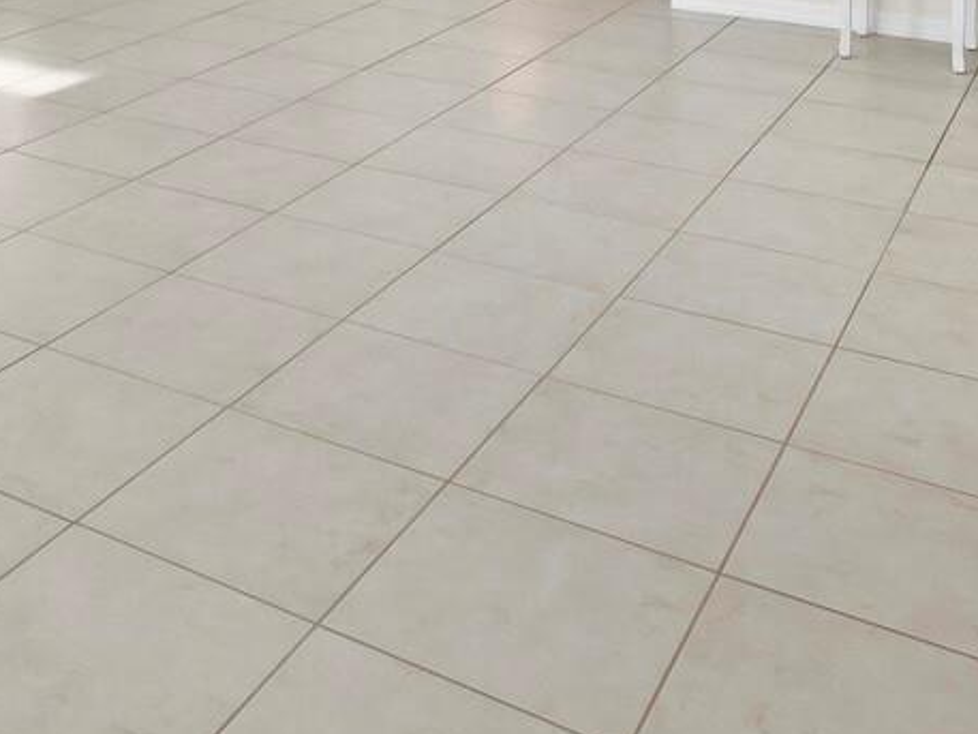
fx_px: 1385
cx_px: 190
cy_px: -351
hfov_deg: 37.5
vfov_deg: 23.9
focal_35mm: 49
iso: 320
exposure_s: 1/8
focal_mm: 7
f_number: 13
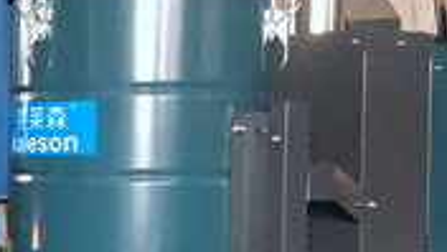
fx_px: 1399
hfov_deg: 16.9
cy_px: 252
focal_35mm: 118
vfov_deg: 10.2
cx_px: -165
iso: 500
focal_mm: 3.99
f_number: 1.8
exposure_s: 1/100
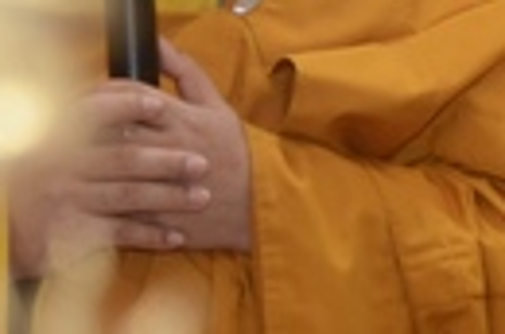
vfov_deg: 3.6
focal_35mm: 375
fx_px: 5248
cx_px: 649
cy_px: -64
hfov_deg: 5.5
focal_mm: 50
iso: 800
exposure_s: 1/60
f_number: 2.8
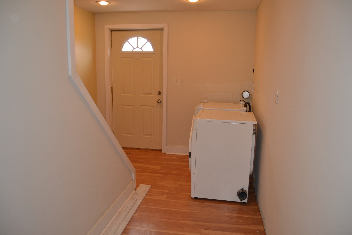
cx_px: 176
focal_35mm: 27
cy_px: 118
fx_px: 264
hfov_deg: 67.4
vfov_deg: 47.9
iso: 400
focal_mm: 18
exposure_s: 1/60
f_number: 4
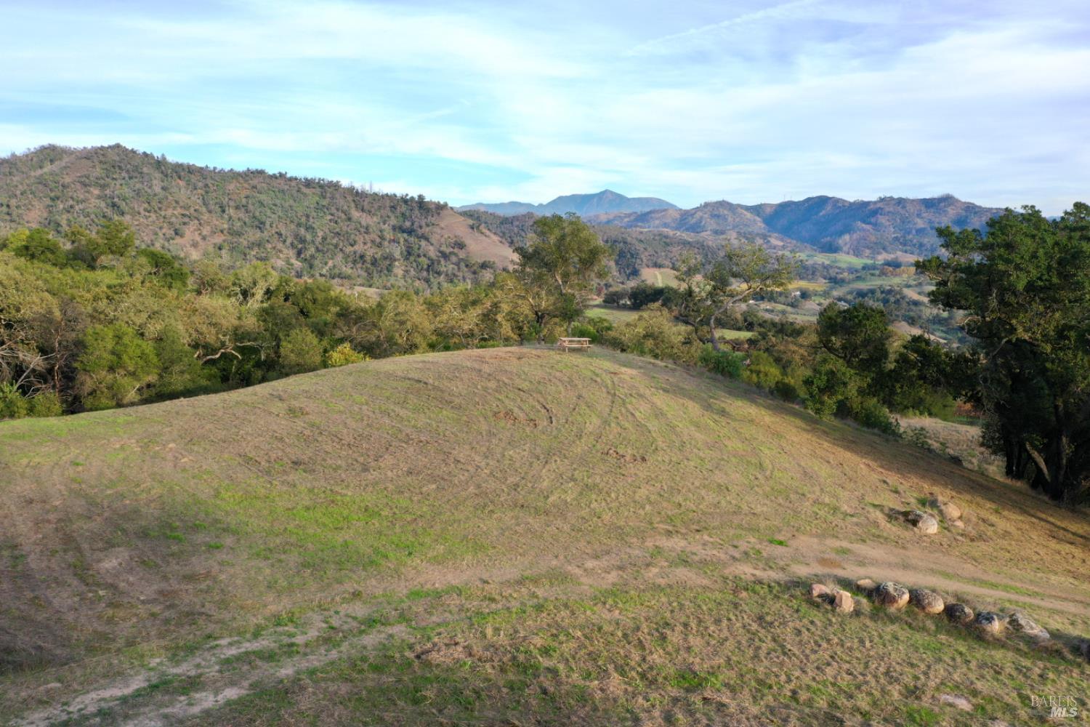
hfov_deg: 65.5
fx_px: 848
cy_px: 364
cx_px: 545
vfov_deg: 46.4
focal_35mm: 28
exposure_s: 1/120
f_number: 6.3
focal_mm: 10.26
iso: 100
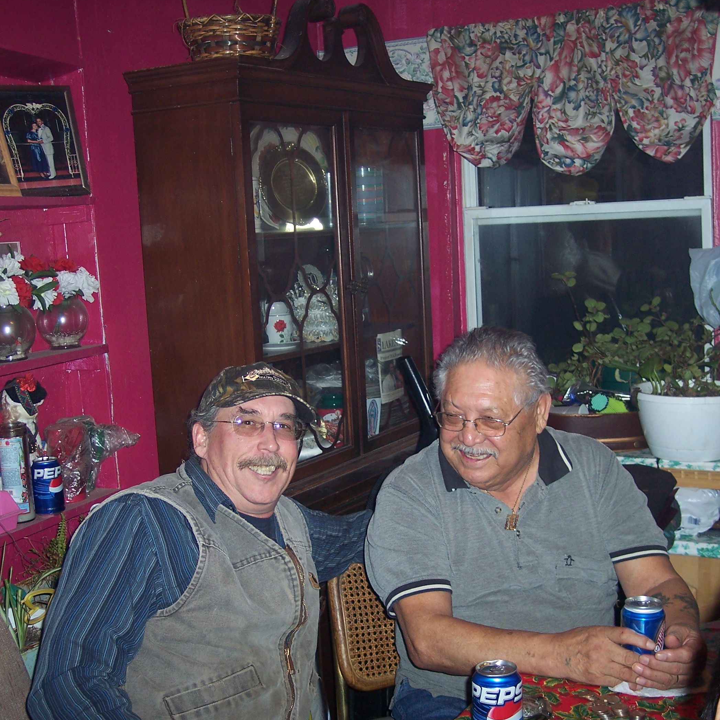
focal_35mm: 47
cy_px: 358
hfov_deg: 36.1
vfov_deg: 36.1
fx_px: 1106
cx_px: 348
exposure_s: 1/60
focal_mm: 8
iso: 100
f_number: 2.8
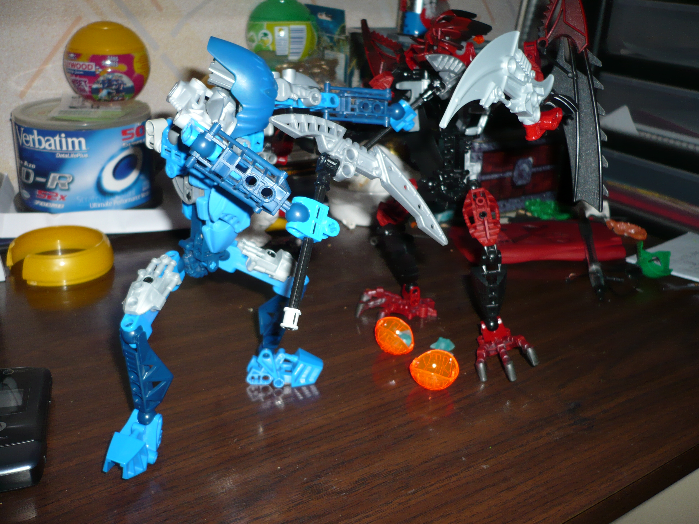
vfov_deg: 40.7
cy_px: 262
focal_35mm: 35
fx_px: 707
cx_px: 350
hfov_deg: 52.6
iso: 100
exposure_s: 1/30
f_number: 2.8
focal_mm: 5.8
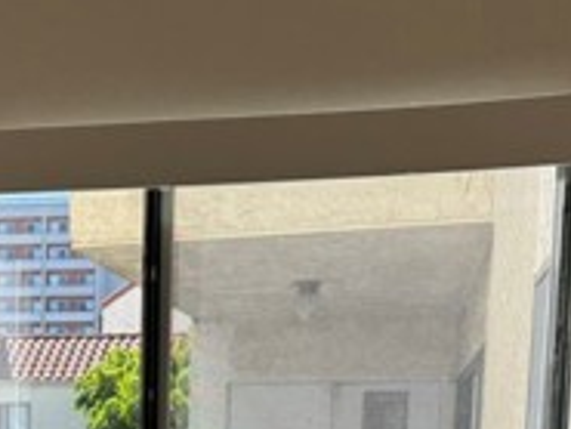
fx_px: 1370
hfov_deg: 22.9
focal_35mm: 83
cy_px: 660
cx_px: 40
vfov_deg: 16.1
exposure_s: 1/1238
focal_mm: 6.76
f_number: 1.78
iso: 80
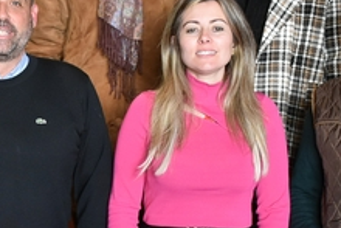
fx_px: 1280
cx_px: -16
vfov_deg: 10.1
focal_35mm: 135
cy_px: 208
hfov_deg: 14.9
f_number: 3.5
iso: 1000
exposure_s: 1/60
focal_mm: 22
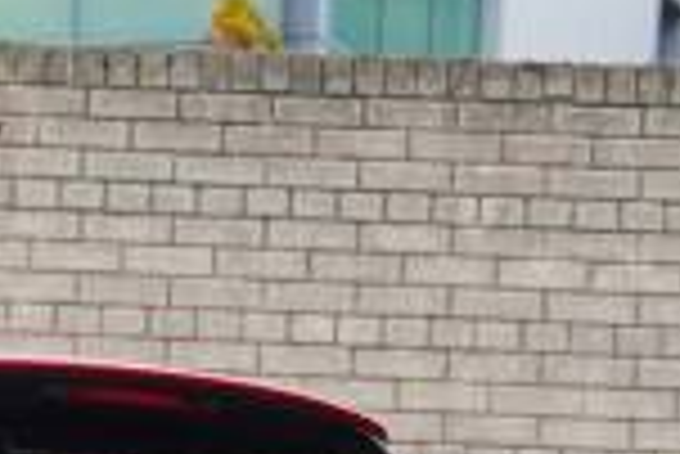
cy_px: 904
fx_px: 3838
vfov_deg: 6.6
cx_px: -293
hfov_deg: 9.9
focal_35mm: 203
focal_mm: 32
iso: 640
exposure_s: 1/160
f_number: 5
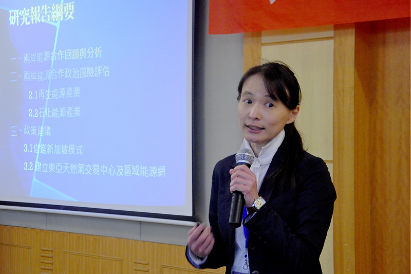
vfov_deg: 18.2
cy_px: 137
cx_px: 206
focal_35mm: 75
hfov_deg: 27.0
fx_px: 856
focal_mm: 50
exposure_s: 1/30
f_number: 5
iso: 2000
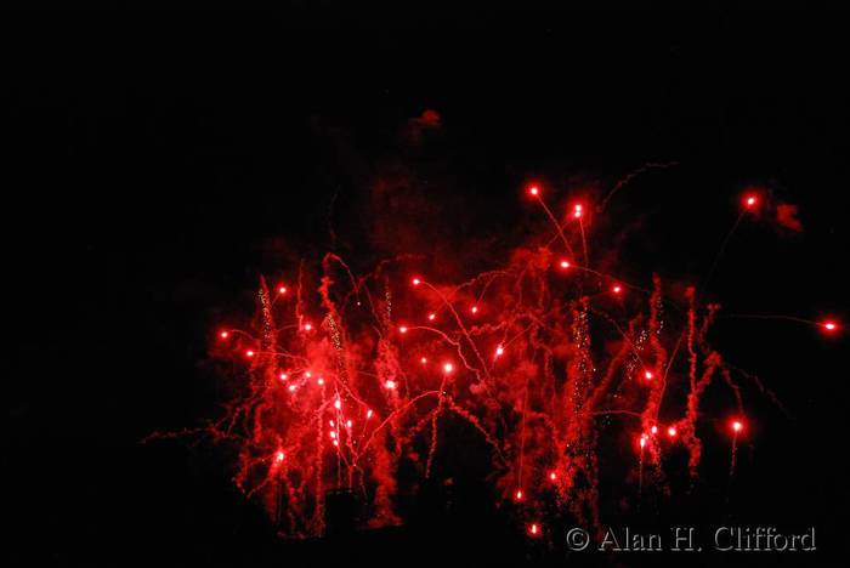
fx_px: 3367
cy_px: 284
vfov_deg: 9.6
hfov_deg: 14.4
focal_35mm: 142
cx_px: 425
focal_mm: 95
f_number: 5.3
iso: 1000
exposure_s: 1/30
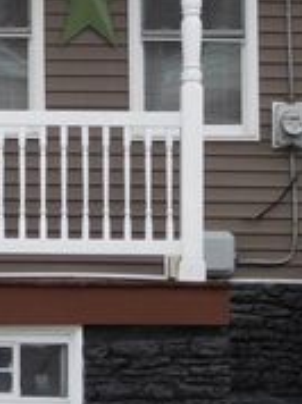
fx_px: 2332
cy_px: 81
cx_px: -70
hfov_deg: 7.3
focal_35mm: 200
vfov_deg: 9.9
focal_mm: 12.6
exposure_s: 1/160
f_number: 4.3
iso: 125
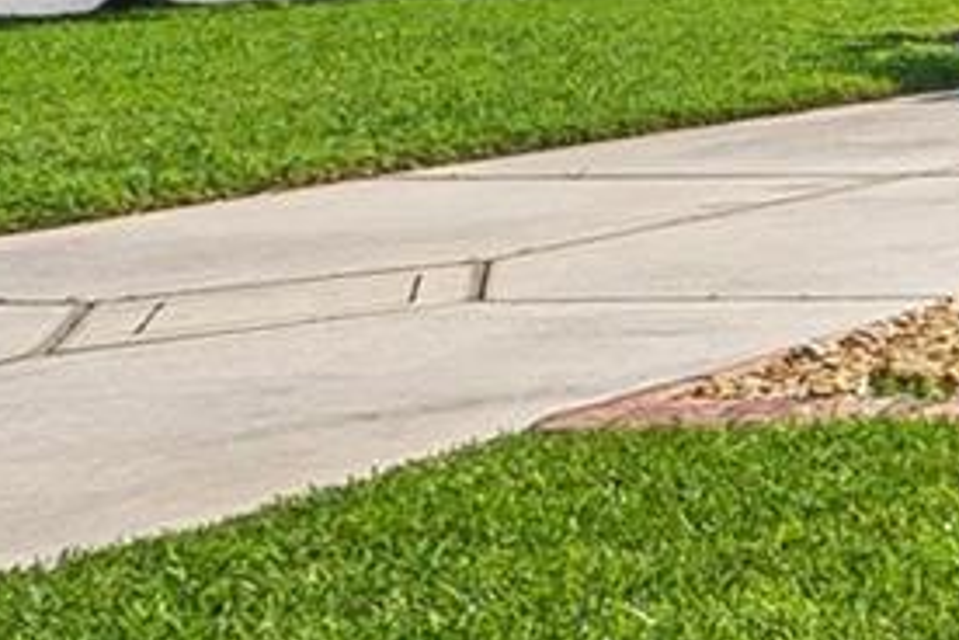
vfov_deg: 15.1
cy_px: -163
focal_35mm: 87
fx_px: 2317
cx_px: 2735
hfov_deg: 12.3
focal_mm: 10
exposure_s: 1/200
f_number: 10
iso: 100
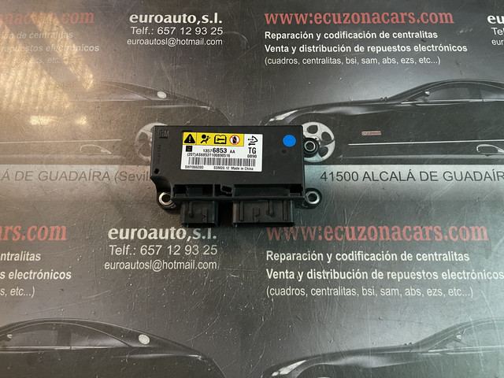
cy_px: 189
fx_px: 379
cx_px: 252
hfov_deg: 67.3
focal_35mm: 26
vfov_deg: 53.1
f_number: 1.6
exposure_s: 1/25
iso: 500
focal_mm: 5.1
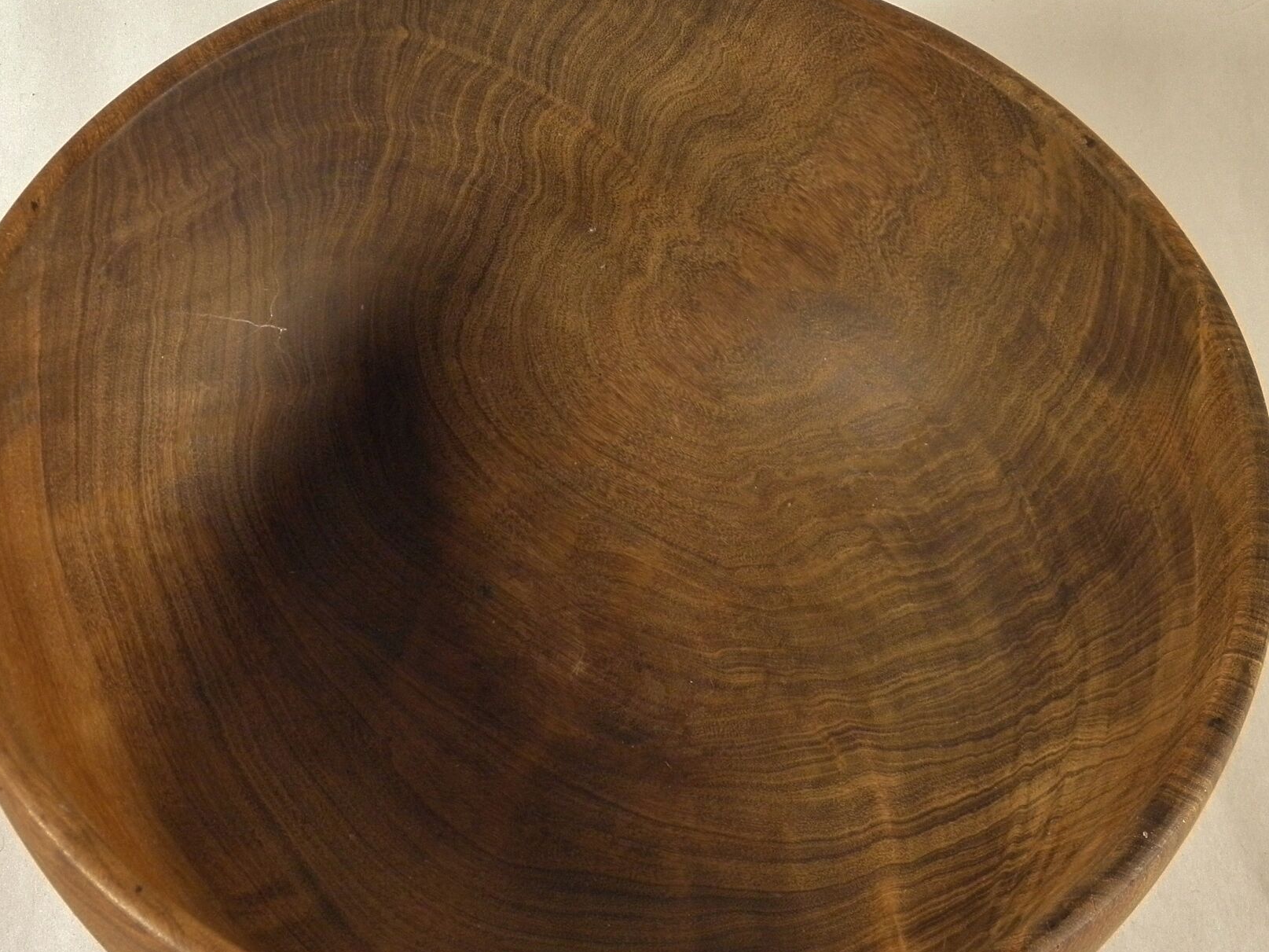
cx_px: 578
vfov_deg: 22.6
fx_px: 2383
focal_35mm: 65
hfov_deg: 29.8
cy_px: 535
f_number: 3.8
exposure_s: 1/30
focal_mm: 7.5
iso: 200
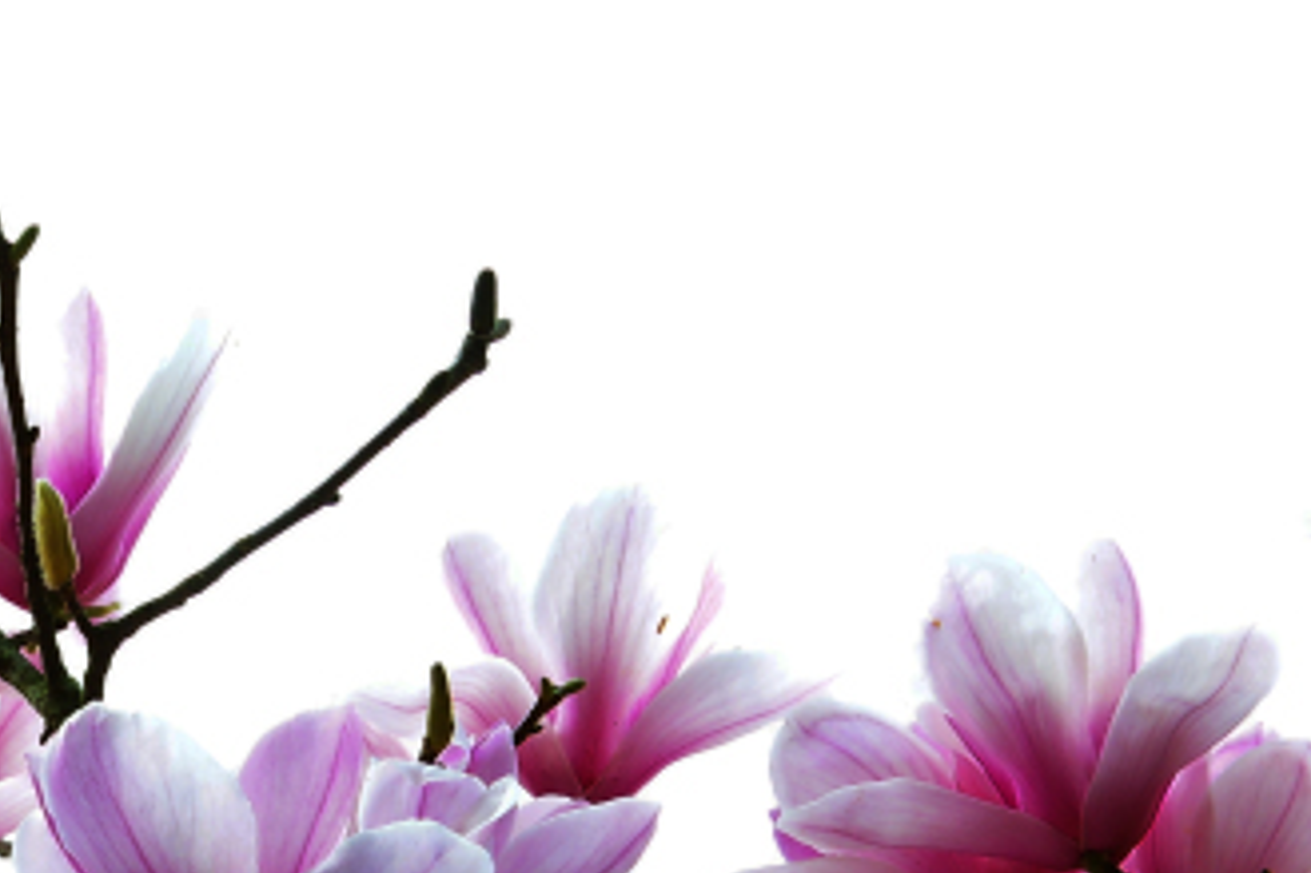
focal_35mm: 84
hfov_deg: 23.5
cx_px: 124
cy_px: 1102
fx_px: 3057
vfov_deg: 15.5
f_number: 8
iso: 100
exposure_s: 1/50
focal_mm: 18
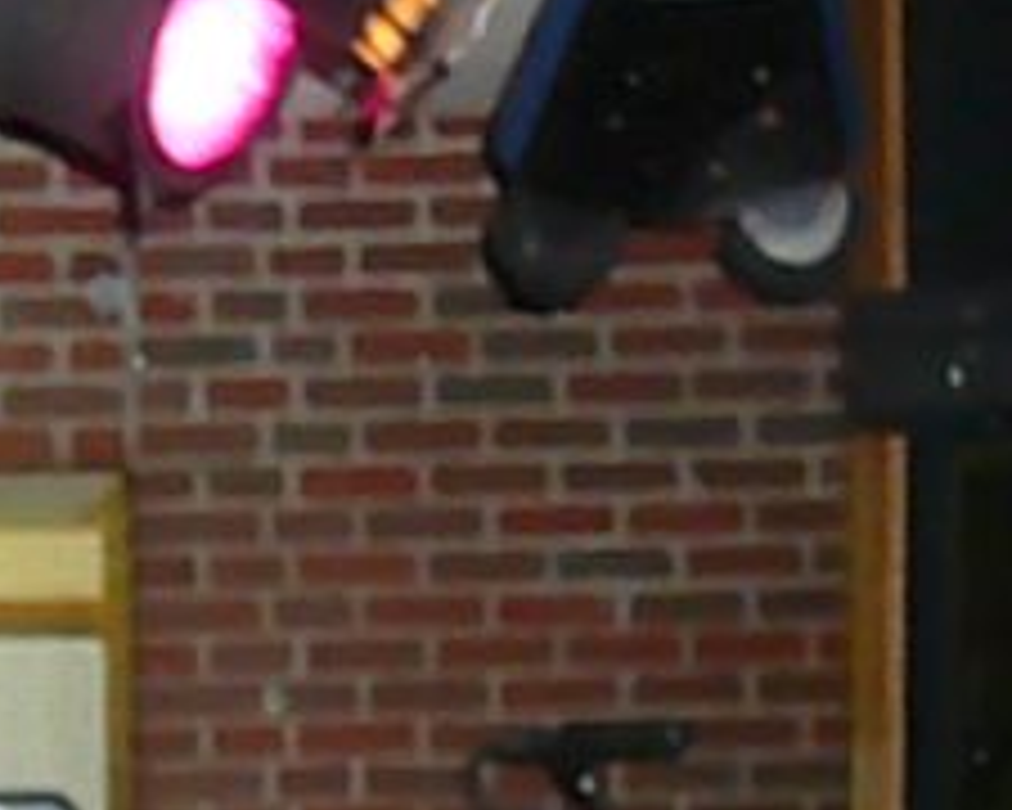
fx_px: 2905
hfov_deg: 18.9
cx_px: -126
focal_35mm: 97
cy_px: 1035
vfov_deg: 15.2
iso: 800
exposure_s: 1/30
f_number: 2.8
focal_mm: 5.2
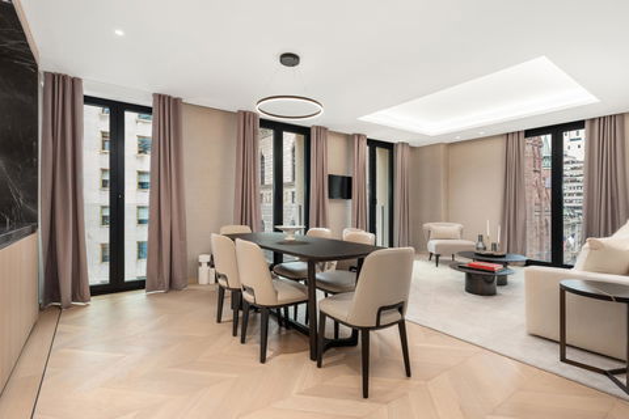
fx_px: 314
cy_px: 210
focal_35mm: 18
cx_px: 314
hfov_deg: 90.0
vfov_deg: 67.4
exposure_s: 1/1.67
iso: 500
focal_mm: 18
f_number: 16
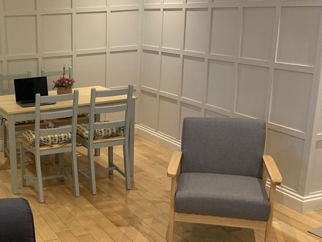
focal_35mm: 49
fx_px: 456
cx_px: 26
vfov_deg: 29.6
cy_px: 153
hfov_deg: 36.2
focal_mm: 4.25
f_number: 1.8
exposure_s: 1/50
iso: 200
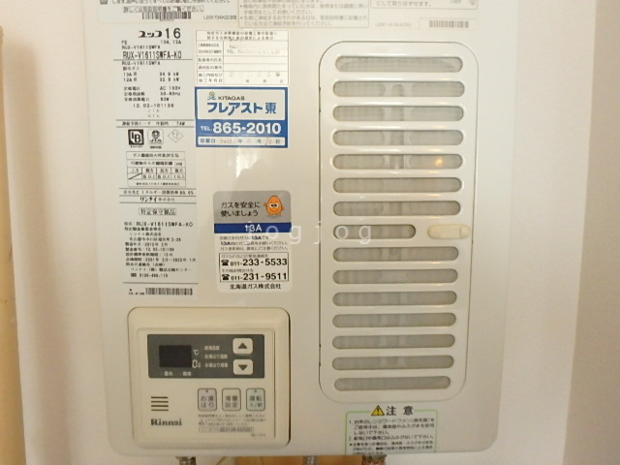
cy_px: 232
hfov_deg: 79.0
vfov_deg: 63.4
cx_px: 310
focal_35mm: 21
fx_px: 376
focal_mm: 3.7
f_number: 3.5
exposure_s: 1/8
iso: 800
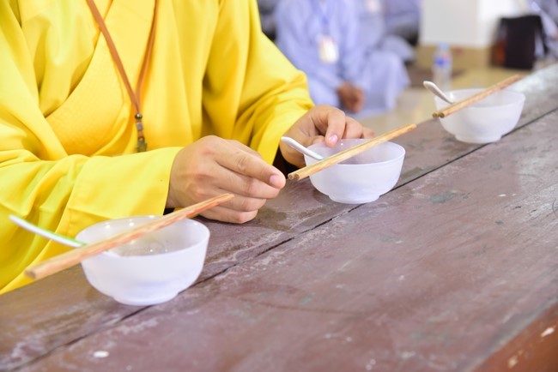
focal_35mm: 70
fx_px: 1085
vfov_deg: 19.5
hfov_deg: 28.8
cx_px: 279
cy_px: 186
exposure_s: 1/40
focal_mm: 70
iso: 3200
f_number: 5
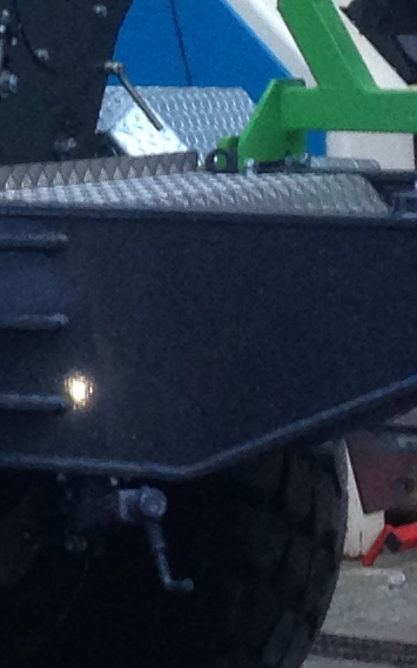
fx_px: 3655
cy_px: -179
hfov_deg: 6.5
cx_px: -81
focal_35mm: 201
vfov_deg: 10.2
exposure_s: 1/20
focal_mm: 4.12
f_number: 2.4
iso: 125
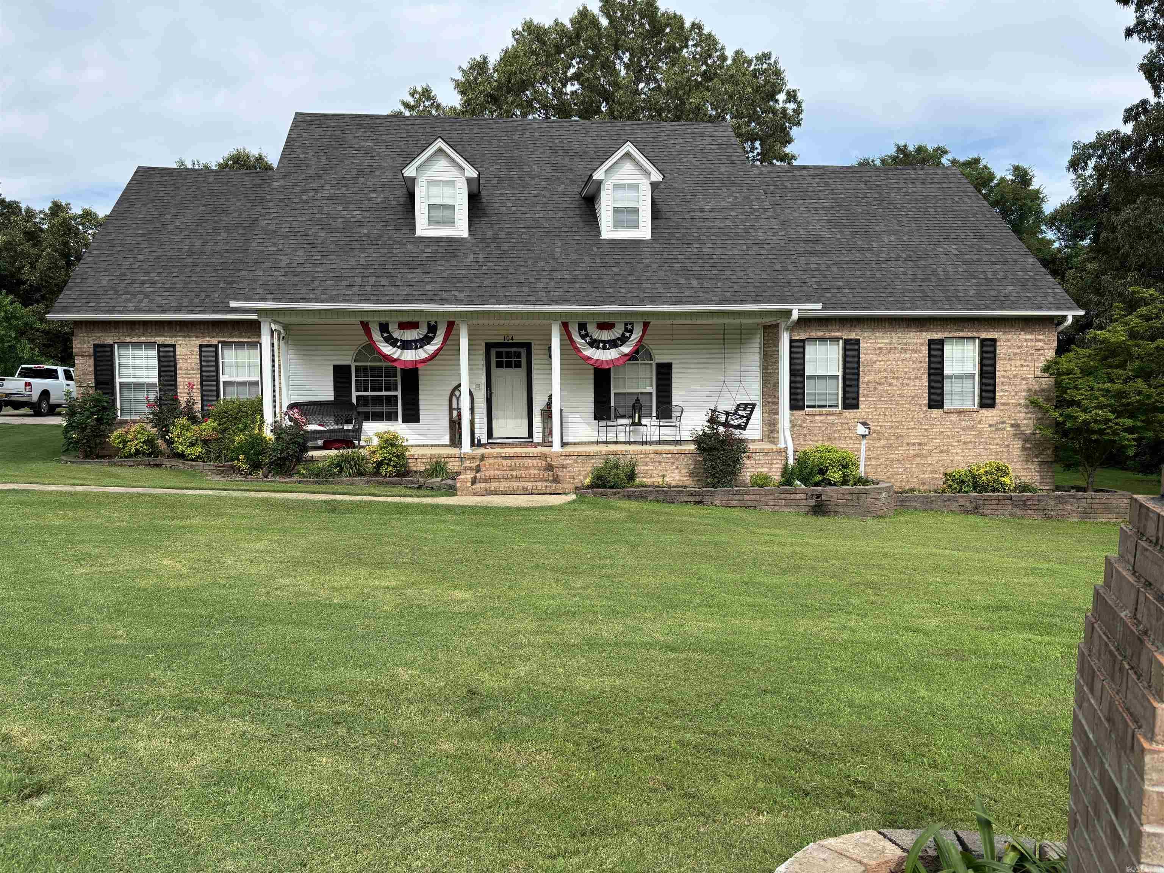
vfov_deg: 53.1
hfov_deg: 67.3
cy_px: 436
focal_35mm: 26
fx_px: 874
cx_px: 582
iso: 50
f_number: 1.6
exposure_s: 1/1399
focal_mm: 5.96
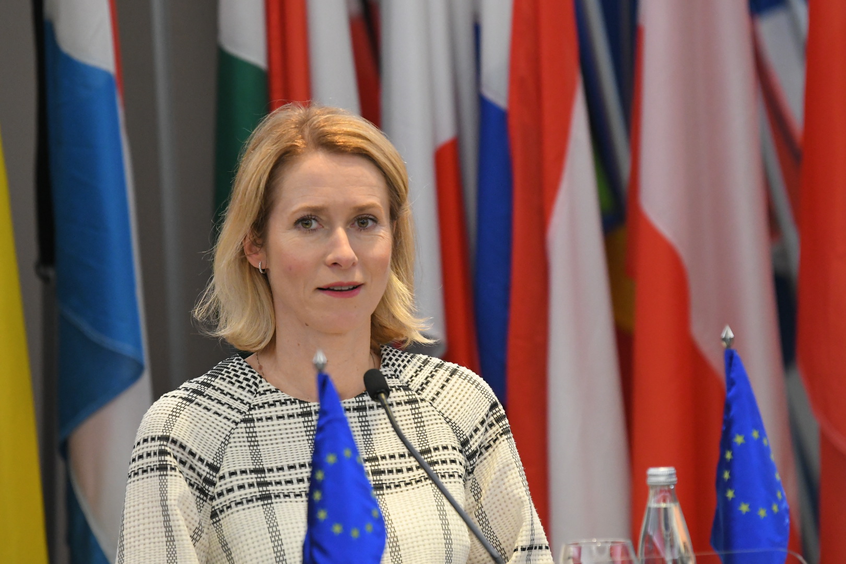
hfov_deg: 6.9
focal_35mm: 300
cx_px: 423
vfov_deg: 4.6
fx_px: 7049
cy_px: 282
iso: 3200
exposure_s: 1/200
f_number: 3.5
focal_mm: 200
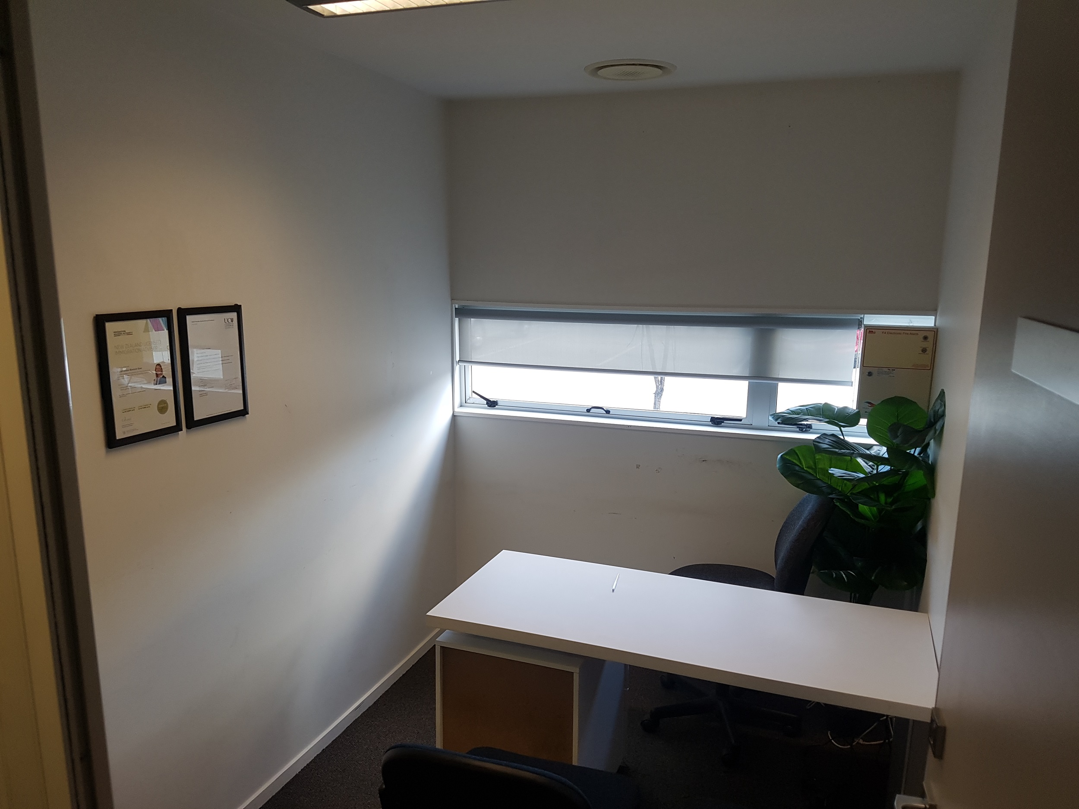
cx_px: 540
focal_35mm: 26
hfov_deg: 67.3
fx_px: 810
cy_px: 404
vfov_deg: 53.1
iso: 80
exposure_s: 1/50
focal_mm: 4.2
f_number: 1.7
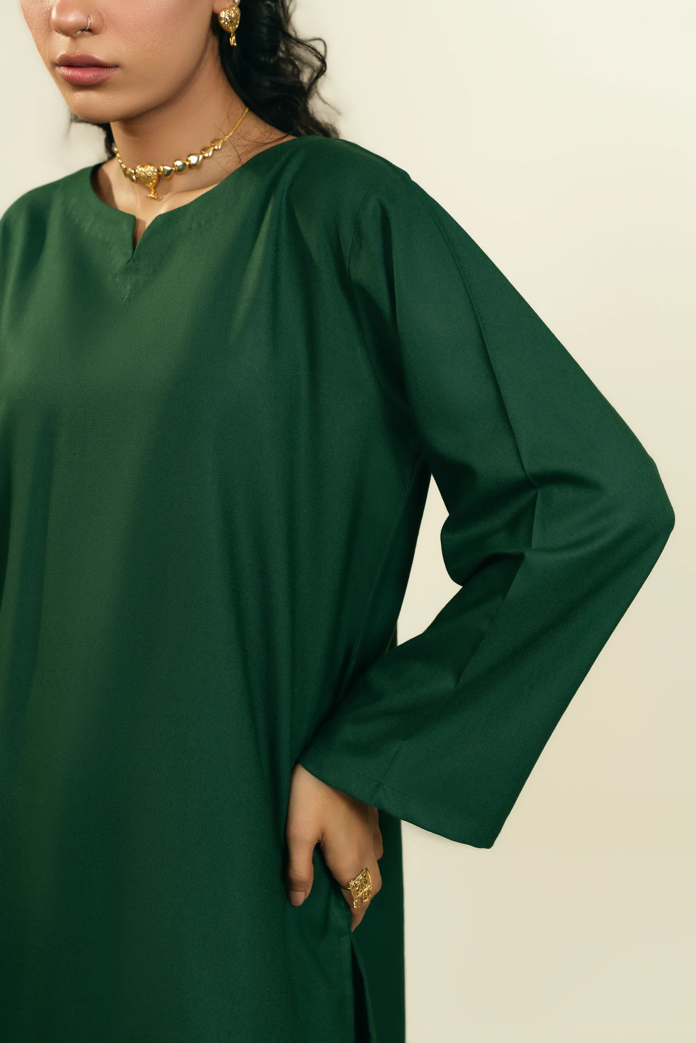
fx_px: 1812
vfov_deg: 32.1
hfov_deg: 21.7
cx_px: 348
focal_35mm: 62
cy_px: 522
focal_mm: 62.5
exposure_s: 1/250
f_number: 5
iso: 160
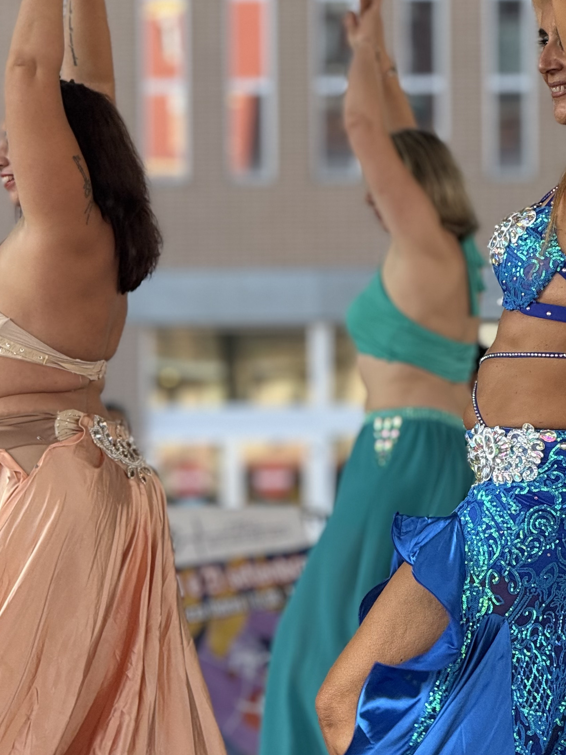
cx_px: 201
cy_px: 429
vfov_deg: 8.8
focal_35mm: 224
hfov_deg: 6.6
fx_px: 4883
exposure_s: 1/248
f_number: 2.8
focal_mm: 15.66
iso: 64
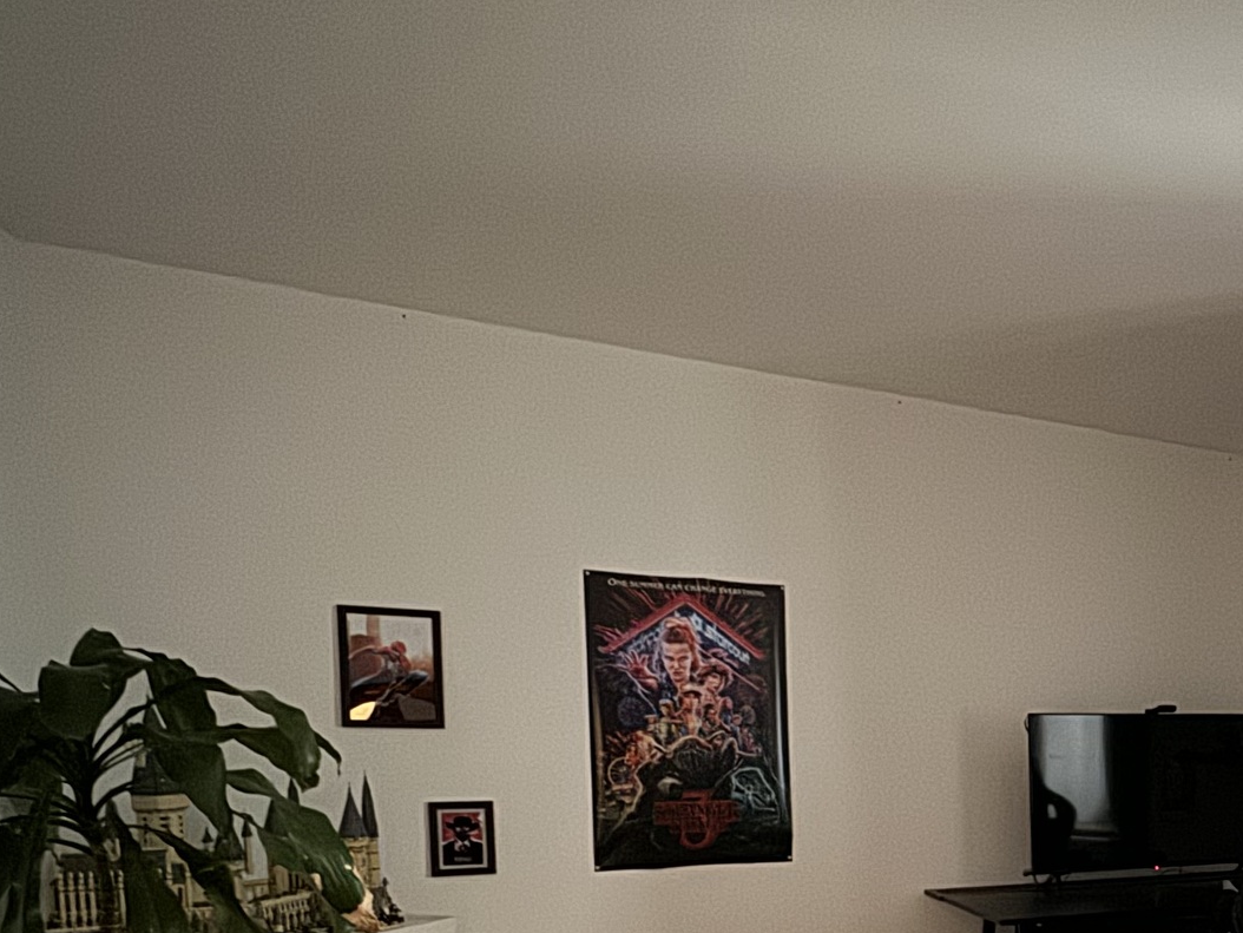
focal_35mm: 34
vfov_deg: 38.8
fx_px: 1221
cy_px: 845
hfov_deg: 47.5
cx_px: 1155
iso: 1000
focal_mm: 2.22
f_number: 2.2
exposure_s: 1/14
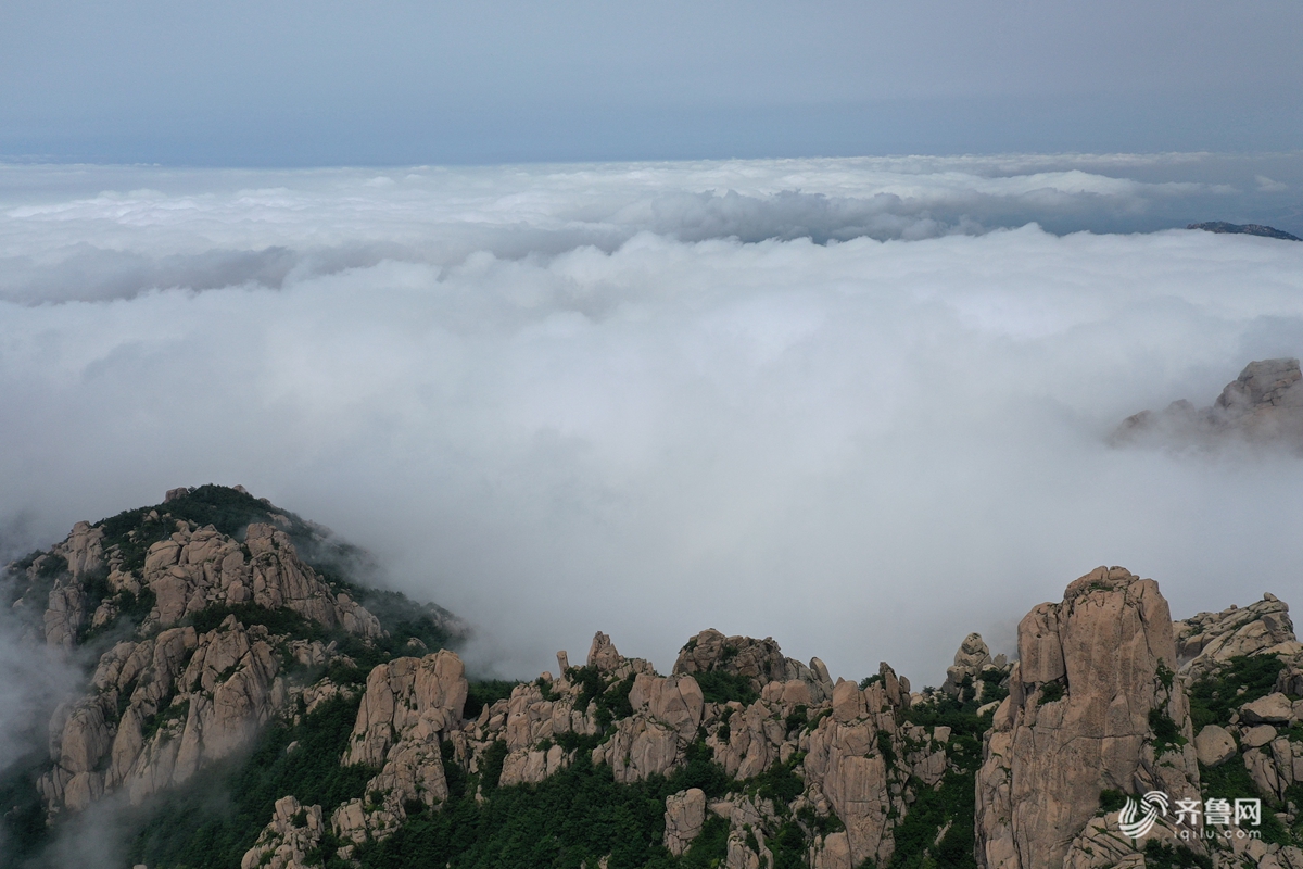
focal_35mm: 28
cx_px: 652
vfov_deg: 46.4
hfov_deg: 65.5
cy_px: 434
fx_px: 1013
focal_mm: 10.26
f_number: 7.1
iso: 100
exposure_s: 1/1250
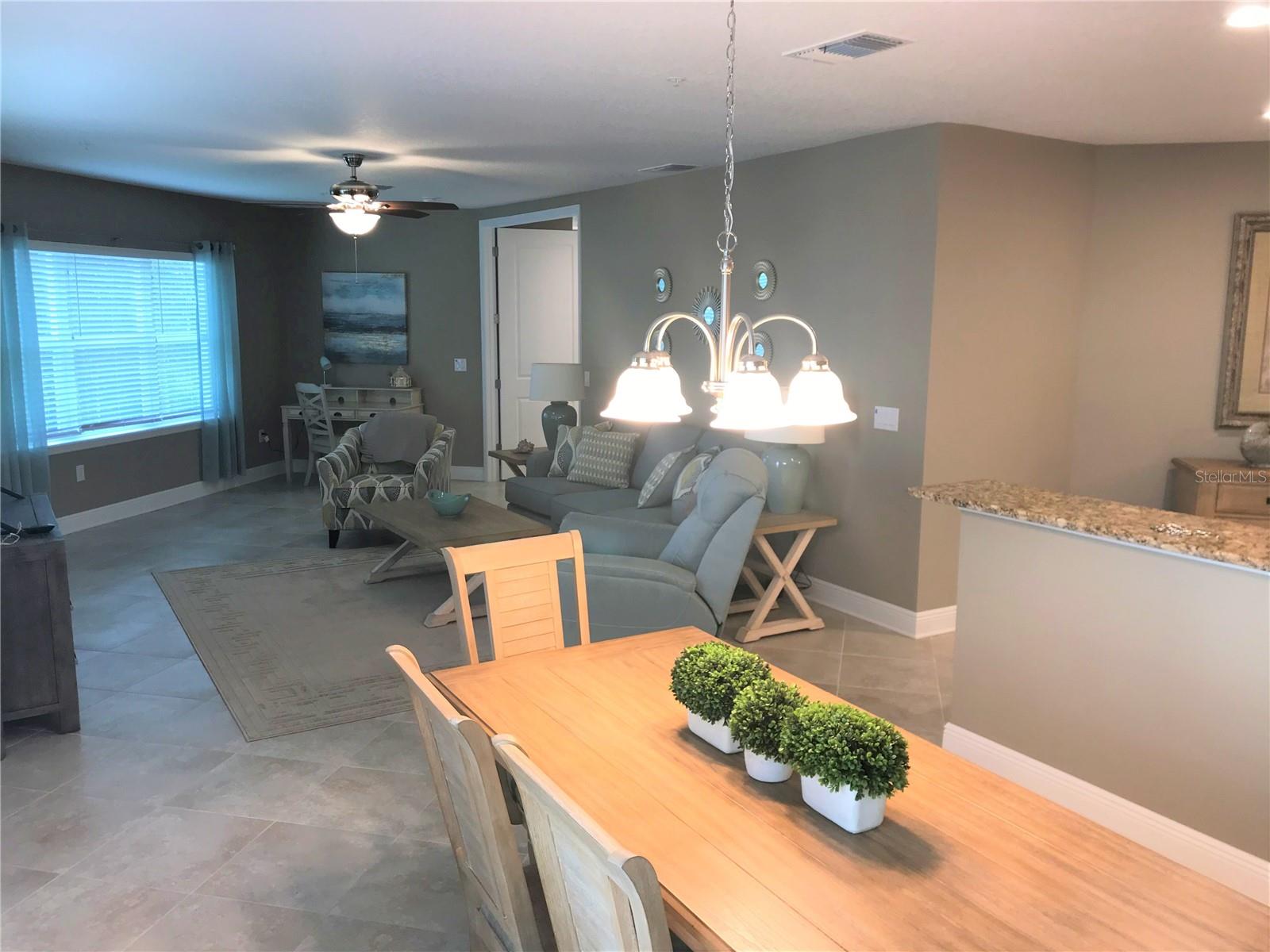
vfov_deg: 49.7
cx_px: 635
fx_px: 1027
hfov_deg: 63.4
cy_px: 476
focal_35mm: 28
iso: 25
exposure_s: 1/30
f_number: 1.8
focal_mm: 3.99
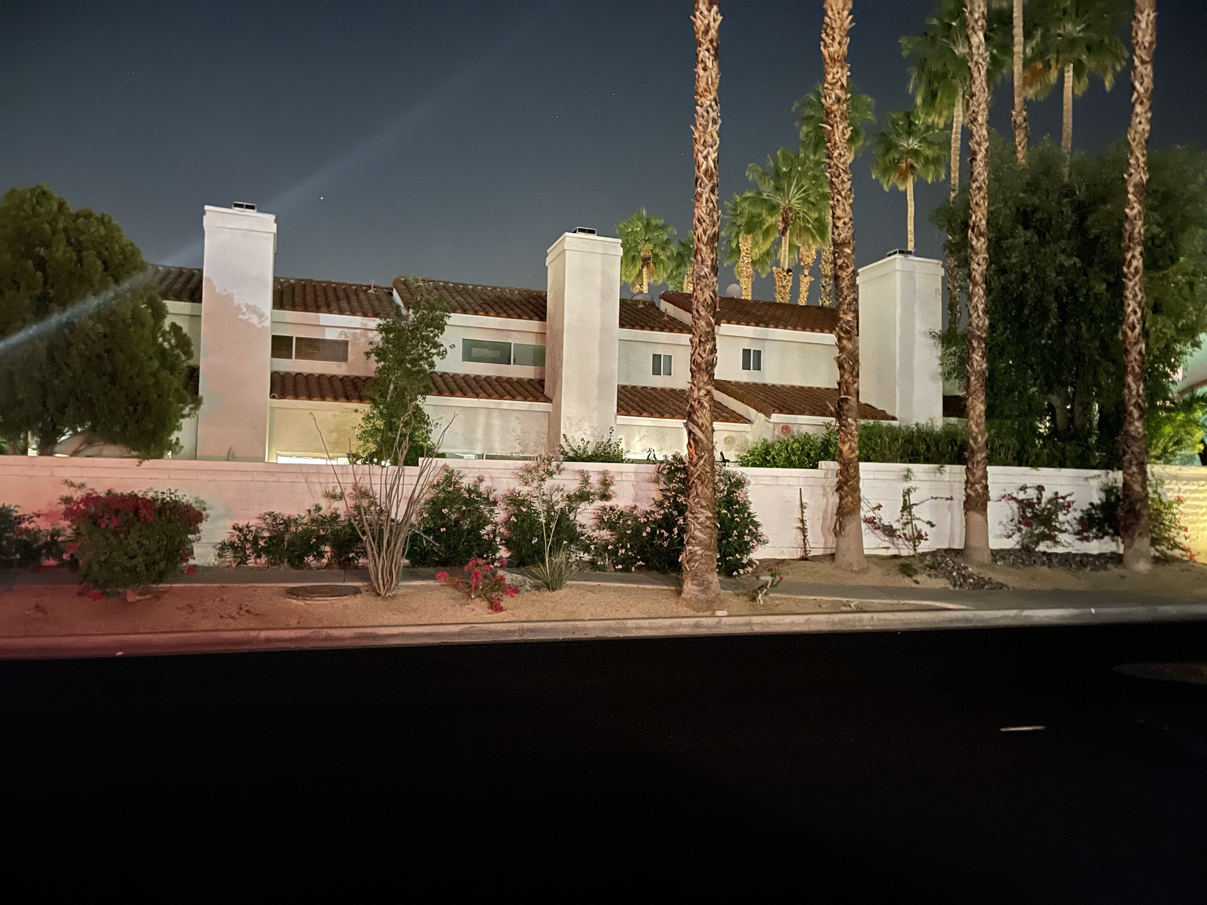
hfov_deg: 67.3
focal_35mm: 26
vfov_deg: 53.1
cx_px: 604
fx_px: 907
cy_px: 452
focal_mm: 5.1
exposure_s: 1/2
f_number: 1.6
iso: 1250
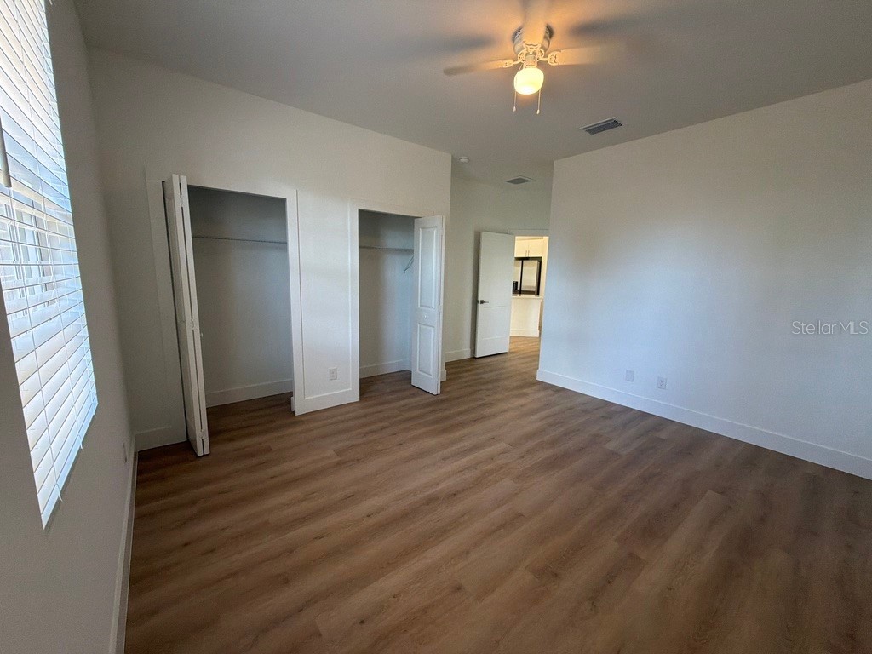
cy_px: 327
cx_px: 436
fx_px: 353
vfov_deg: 85.7
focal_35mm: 14
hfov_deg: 102.1
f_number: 2.2
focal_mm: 2.22
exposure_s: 1/121
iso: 250
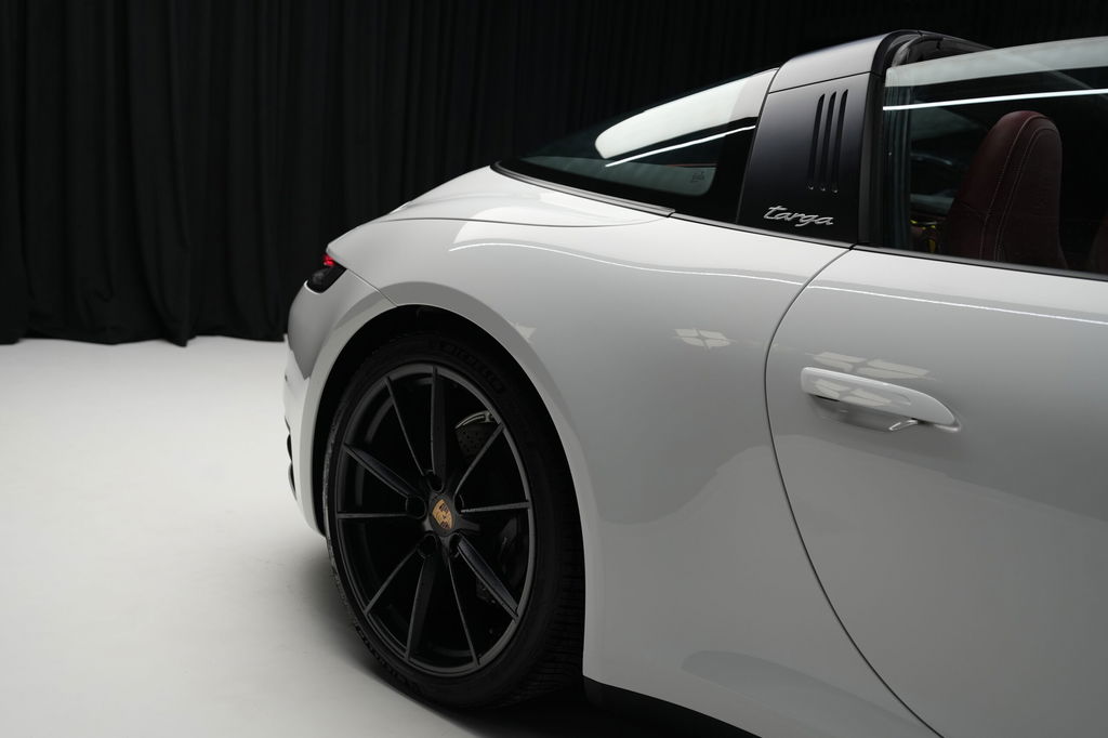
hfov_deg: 54.4
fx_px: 1077
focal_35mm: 35
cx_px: 554
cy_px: 369
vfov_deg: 37.8
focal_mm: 35
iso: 640
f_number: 4
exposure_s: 1/40
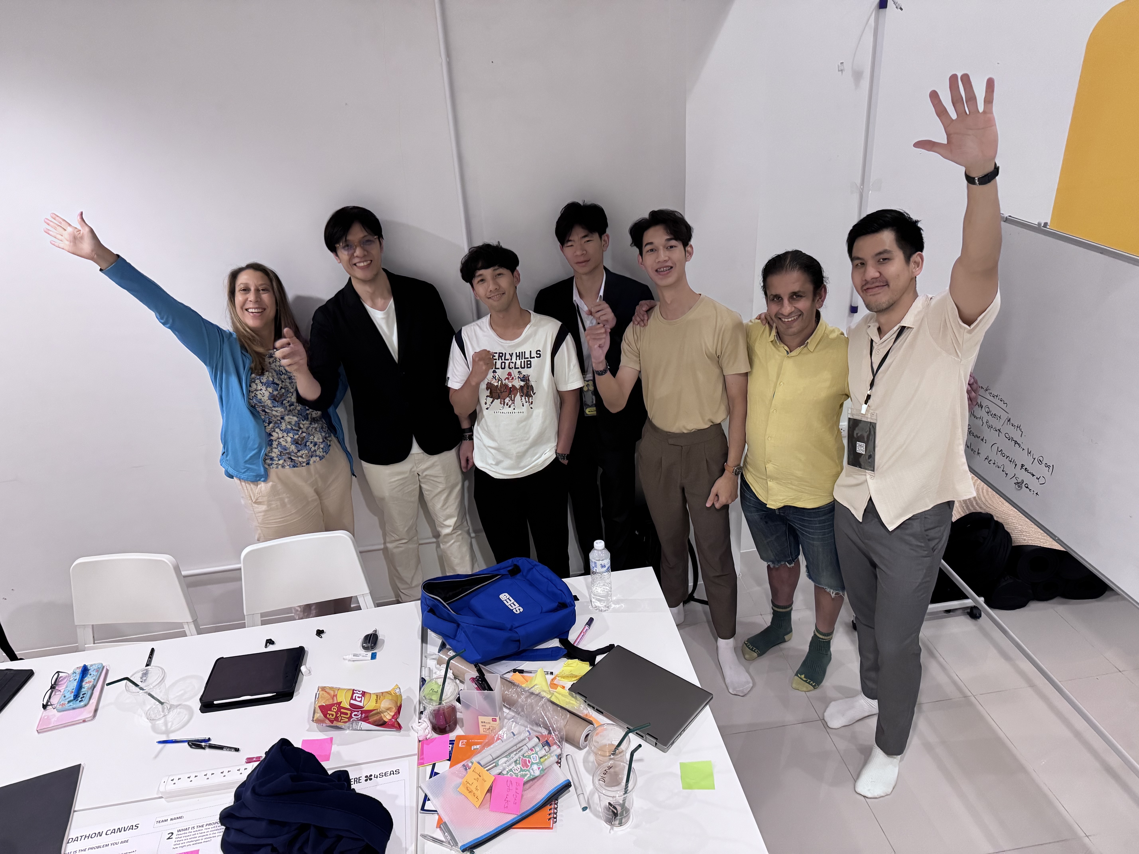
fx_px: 790
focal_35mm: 24
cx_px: 570
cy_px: 427
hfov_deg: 71.6
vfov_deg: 56.8
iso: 640
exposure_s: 1/60
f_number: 1.78
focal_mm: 6.76
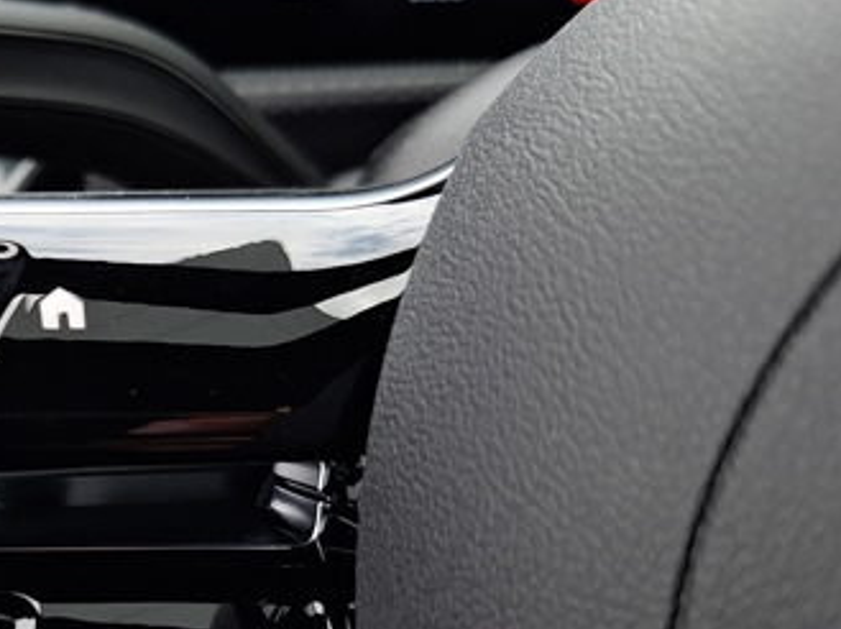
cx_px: -56
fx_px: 1359
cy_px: 496
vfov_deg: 25.6
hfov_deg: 31.1
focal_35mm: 56
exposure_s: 1/204
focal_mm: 5.54
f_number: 1.8
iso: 40
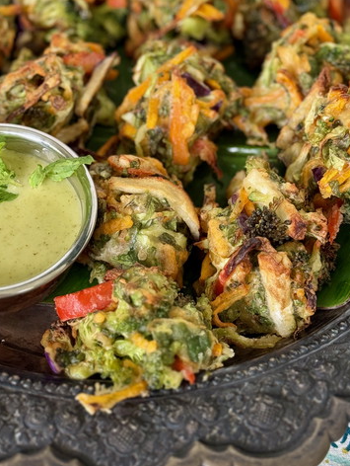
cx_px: 140
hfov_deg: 16.8
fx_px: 1184
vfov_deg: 22.0
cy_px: 95
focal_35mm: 88
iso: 100
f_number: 1.78
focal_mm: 6.76
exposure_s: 1/162
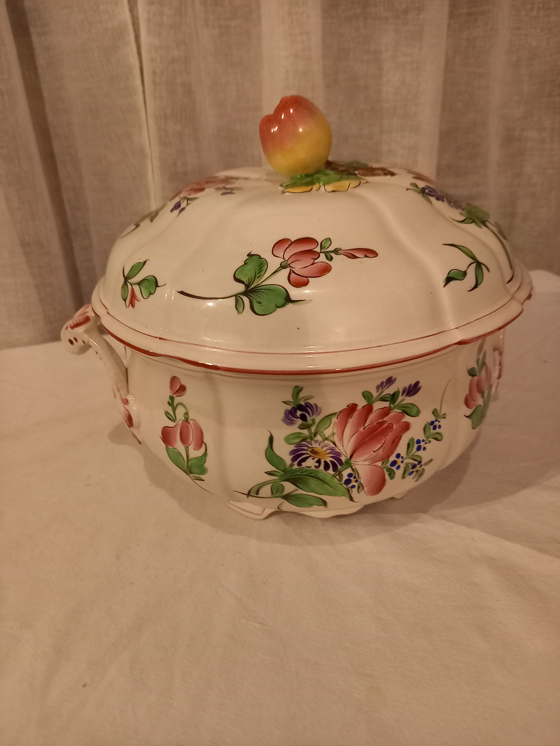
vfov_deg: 69.4
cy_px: 373
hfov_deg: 54.9
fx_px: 539
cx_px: 280
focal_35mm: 25
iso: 800
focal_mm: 4.65
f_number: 1.8
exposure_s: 1/25
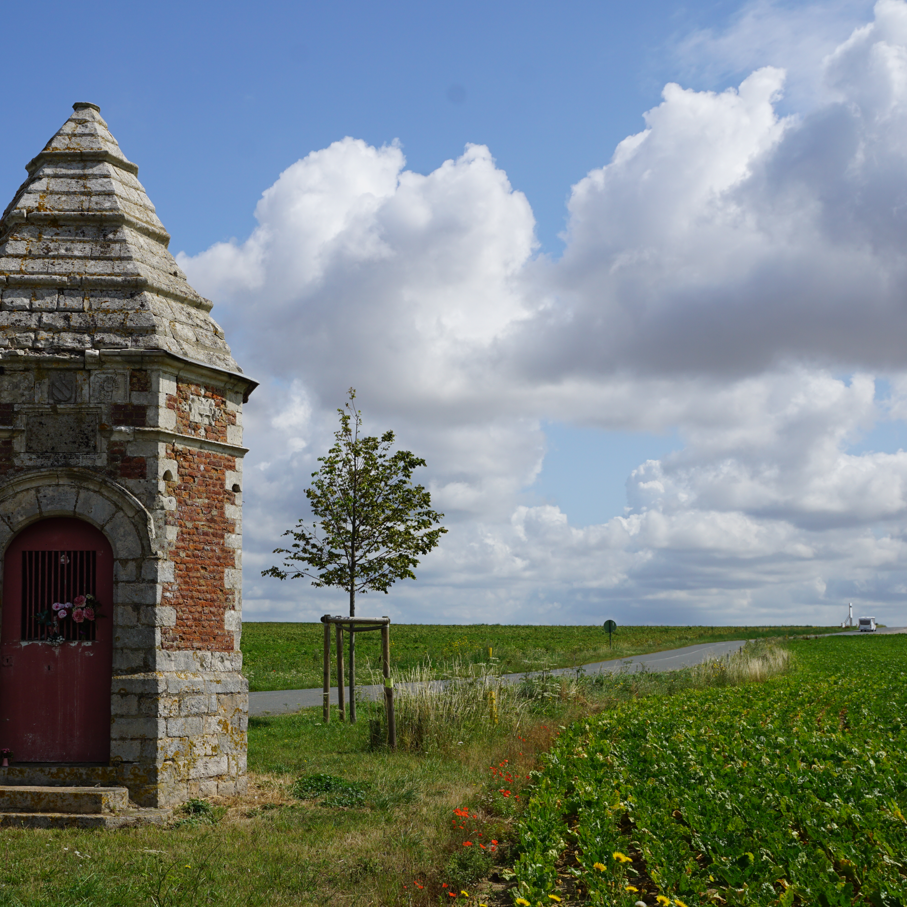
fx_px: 1482
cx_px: 253
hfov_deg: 33.5
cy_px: 454
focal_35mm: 50
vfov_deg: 34.0
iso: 100
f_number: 10
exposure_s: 1/250
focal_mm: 26
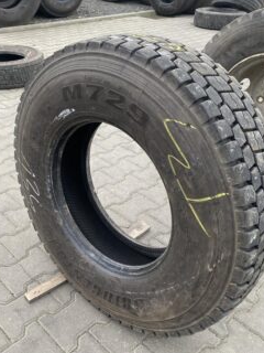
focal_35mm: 35
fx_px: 356
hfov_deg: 40.5
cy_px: 177
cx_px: 101
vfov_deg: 52.6
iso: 64
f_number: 1.8
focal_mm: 4.25
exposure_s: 1/122
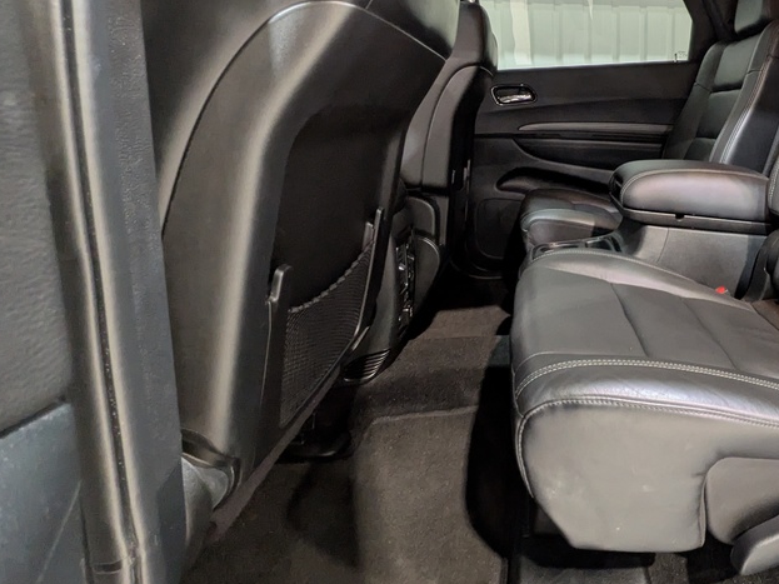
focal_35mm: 23
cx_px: 609
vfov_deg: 58.1
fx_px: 517
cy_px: 218
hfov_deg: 67.8
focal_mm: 1.83
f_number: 2.2
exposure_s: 1/25
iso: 219
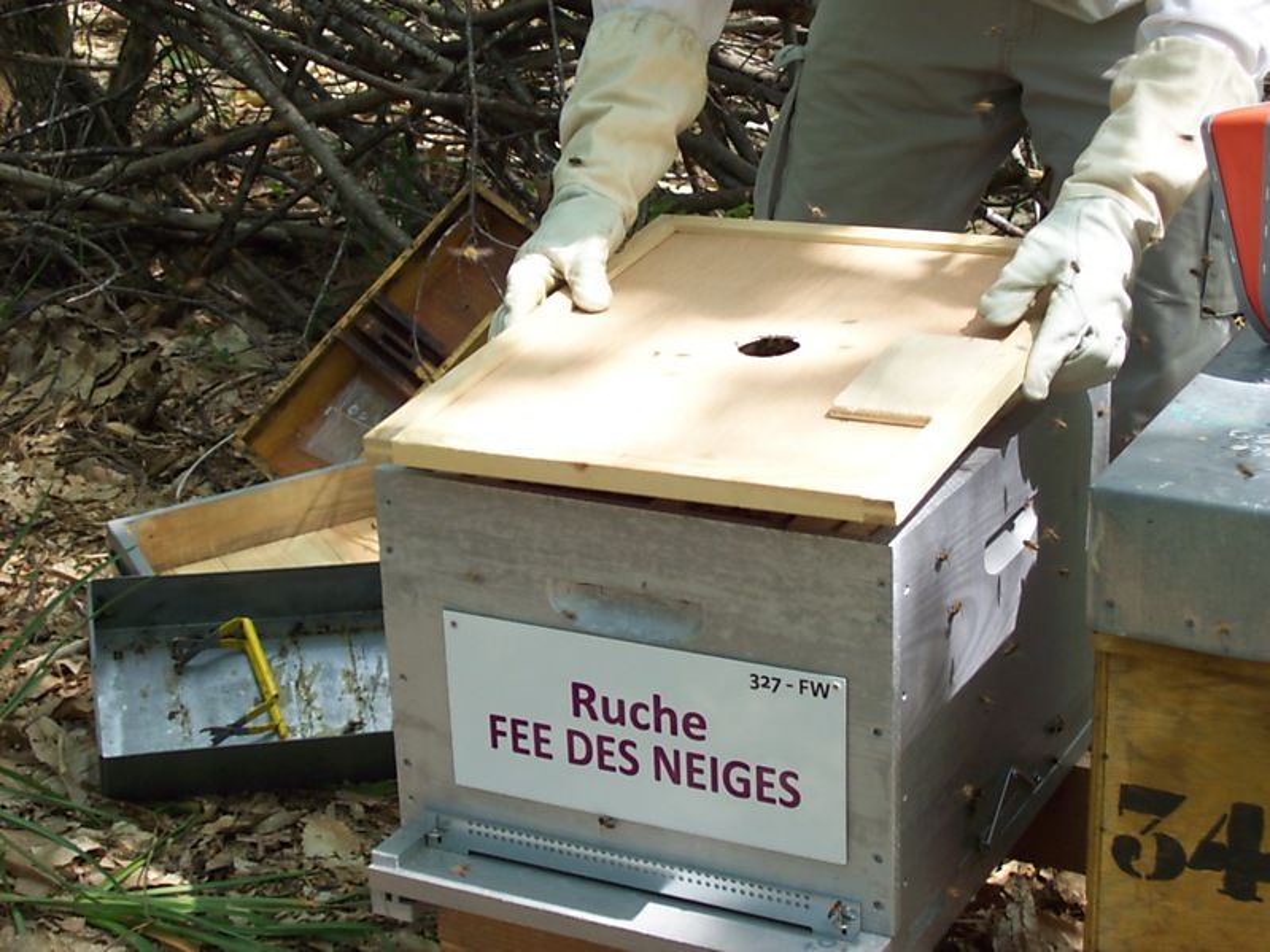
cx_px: 635
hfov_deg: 27.8
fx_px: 2568
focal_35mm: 70
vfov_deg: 21.0
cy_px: 476
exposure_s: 1/157
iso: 80
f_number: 3.8
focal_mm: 11.6
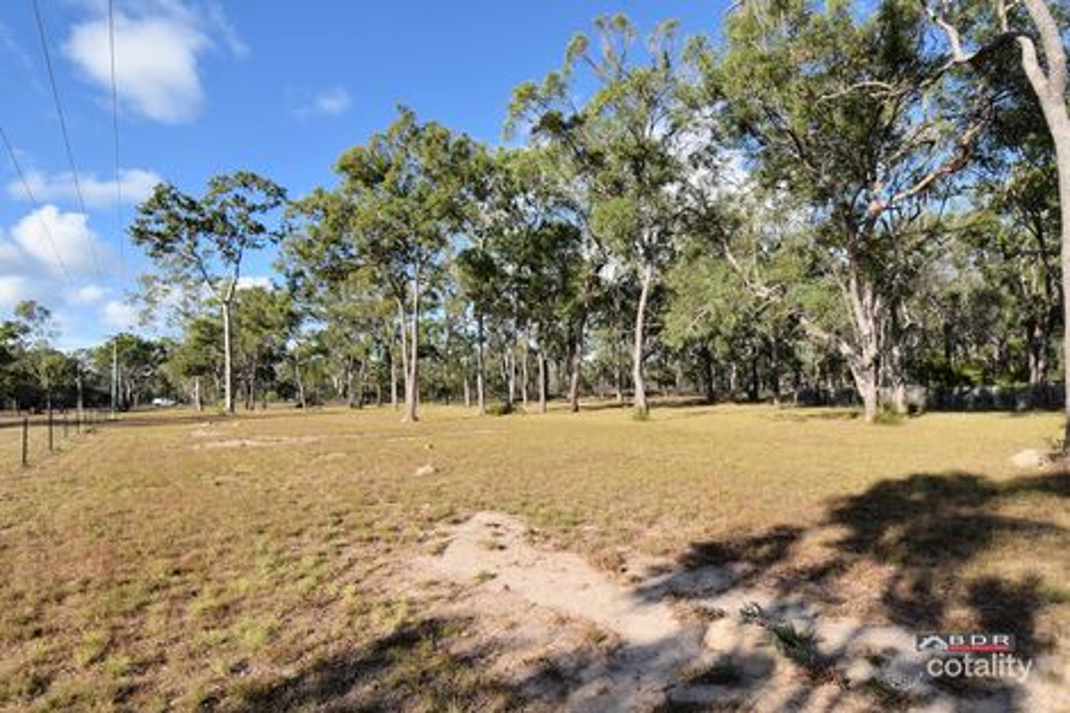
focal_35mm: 20
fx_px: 579
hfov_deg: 85.4
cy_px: 356
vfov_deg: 63.2
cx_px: 535
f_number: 8
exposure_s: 1/250
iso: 125
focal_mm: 13
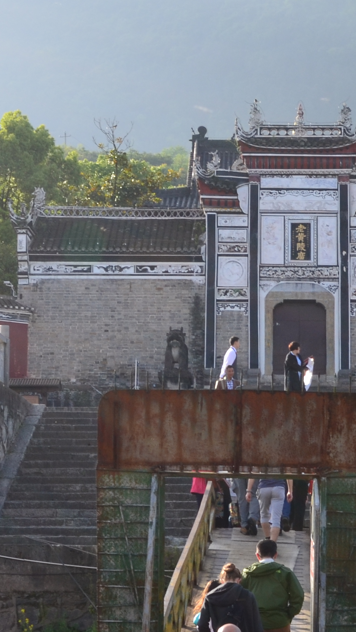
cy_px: 337
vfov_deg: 22.7
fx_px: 1578
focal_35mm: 94
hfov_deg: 12.8
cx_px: 296
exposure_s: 1/125
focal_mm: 22
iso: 200
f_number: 11
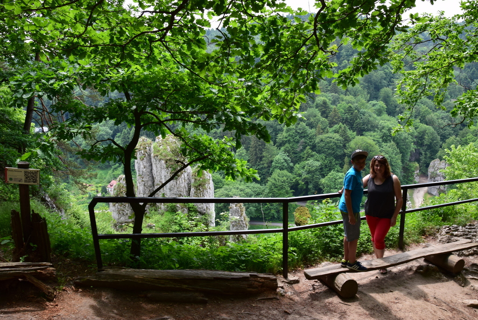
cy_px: 160
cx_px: 239
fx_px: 359
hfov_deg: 67.4
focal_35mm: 27
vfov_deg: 48.0
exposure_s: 1/160
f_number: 9
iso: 400
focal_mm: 18
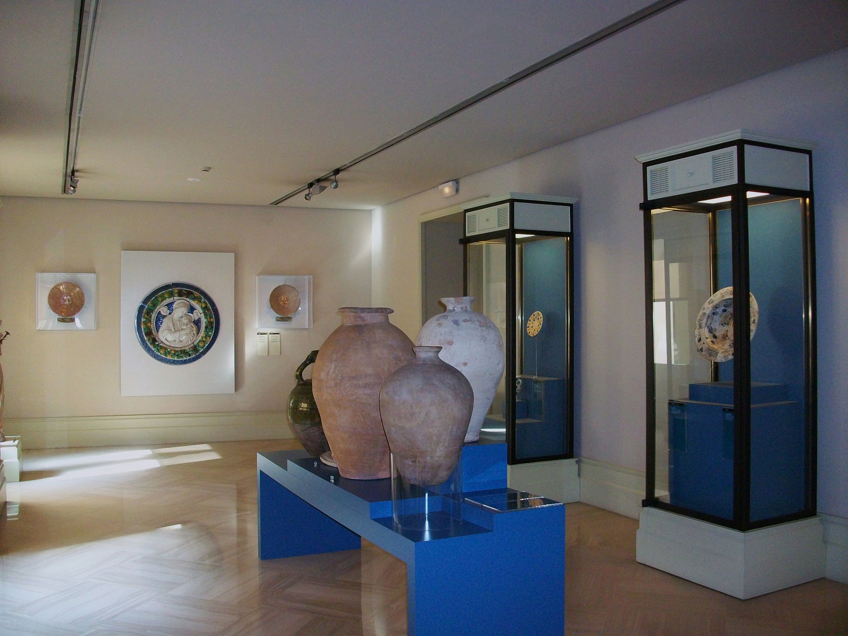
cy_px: 318
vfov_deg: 44.2
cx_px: 424
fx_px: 784
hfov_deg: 56.8
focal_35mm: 32
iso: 309
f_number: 2.9
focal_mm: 5.7
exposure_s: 1/40
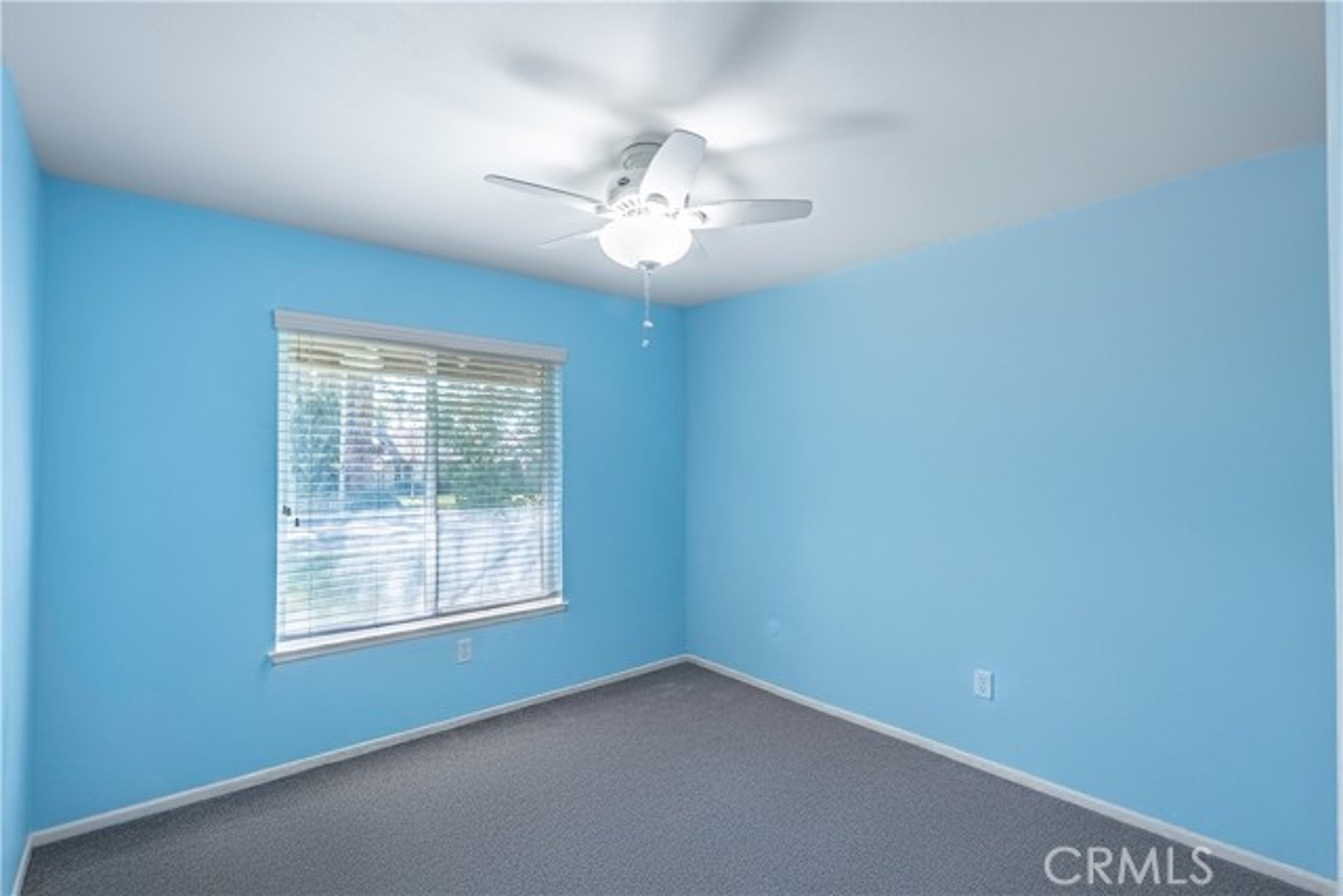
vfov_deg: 73.8
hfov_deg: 96.7
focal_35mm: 16
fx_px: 597
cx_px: 672
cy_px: 448
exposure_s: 1/40
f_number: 22
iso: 160
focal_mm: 16
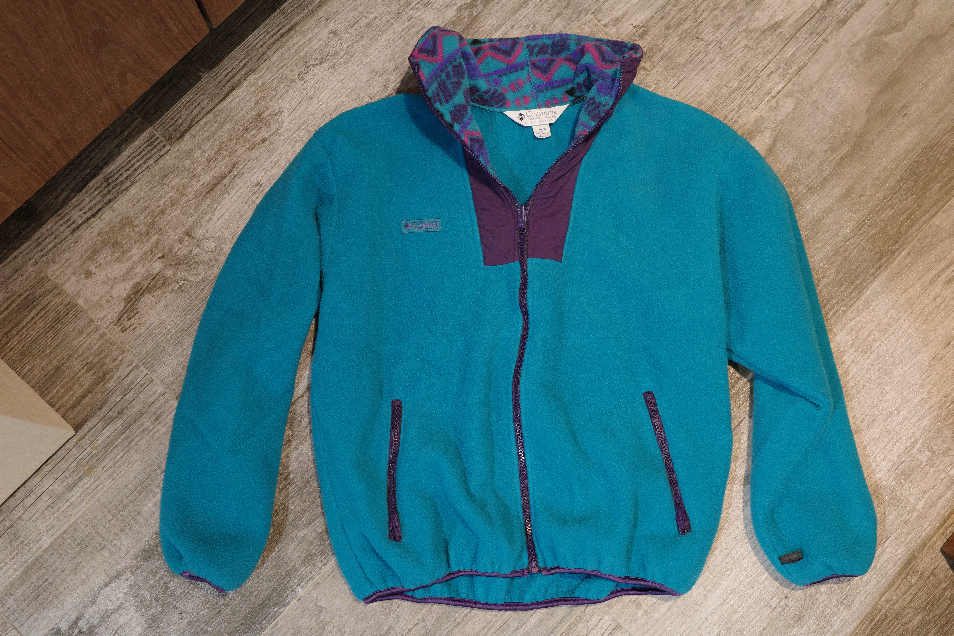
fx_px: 1060
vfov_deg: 33.4
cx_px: 477
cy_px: 318
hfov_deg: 48.5
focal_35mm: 40
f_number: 3.5
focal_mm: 26
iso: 640
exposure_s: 1/10
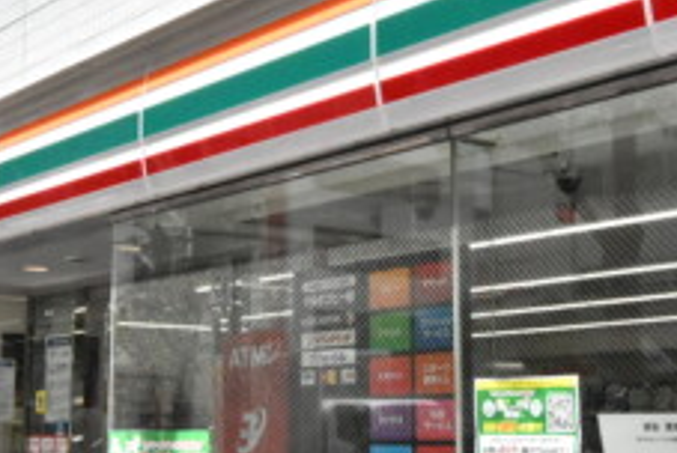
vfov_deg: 21.5
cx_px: 346
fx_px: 1194
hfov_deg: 31.7
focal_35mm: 63
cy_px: 240
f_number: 16
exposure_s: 1/1000
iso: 6400
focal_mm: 15
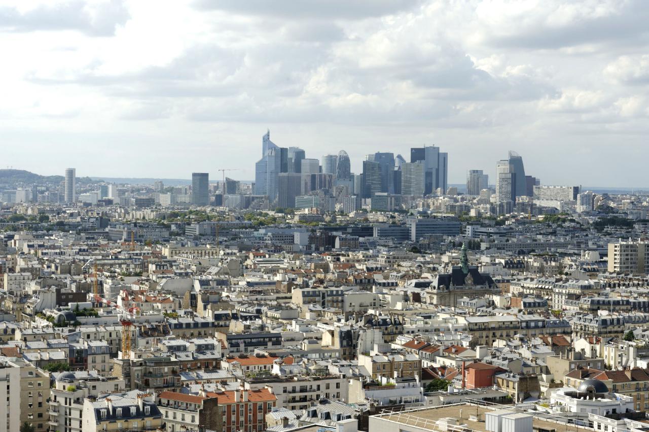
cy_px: 216
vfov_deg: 19.4
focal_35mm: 70
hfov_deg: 28.9
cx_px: 324
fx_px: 1261
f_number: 13
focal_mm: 70
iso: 560
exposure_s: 1/1000
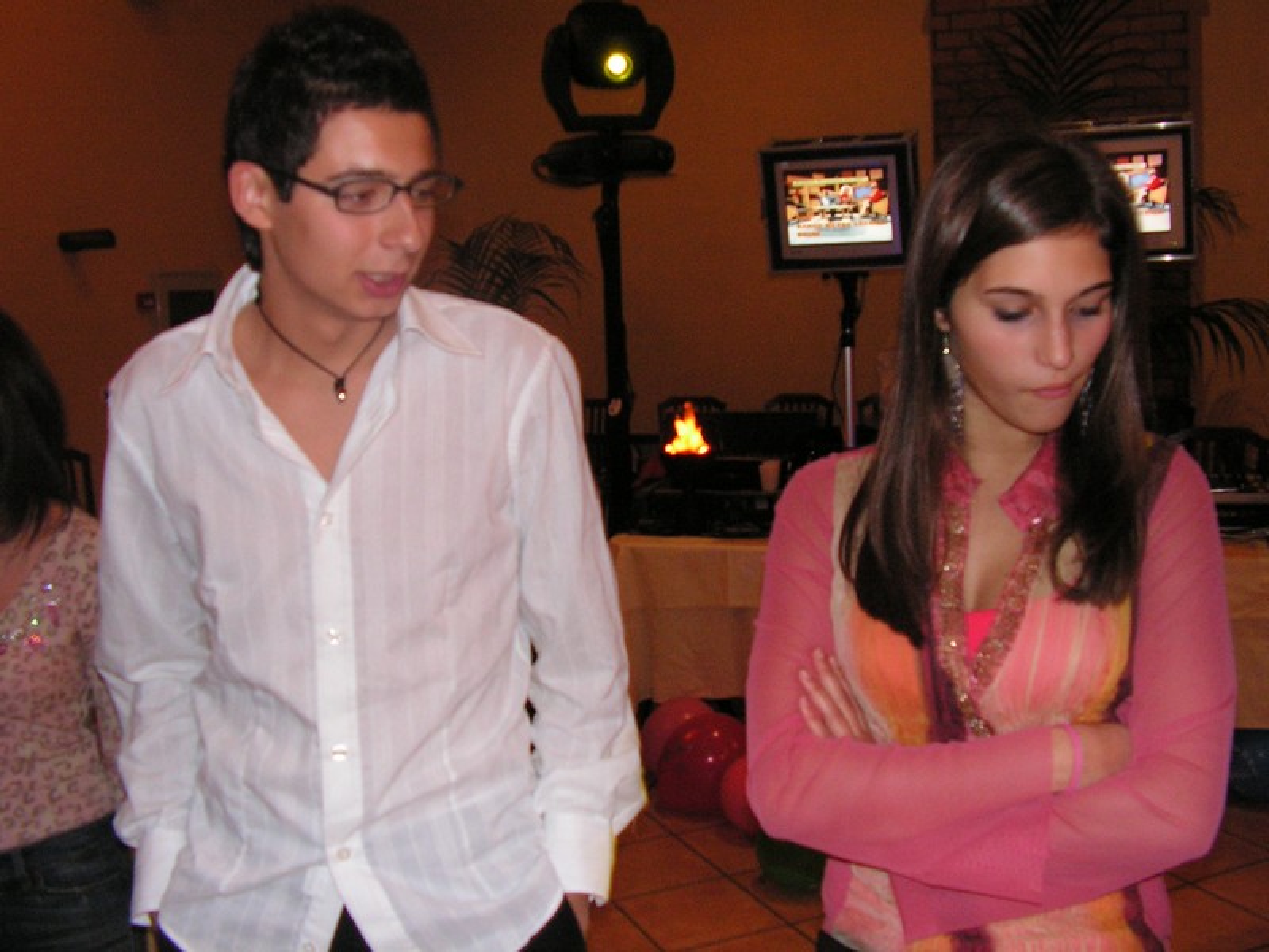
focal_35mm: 36
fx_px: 1320
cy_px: 476
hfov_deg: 51.4
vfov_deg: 39.7
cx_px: 634
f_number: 3.2
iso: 200
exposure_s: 1/40
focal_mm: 6
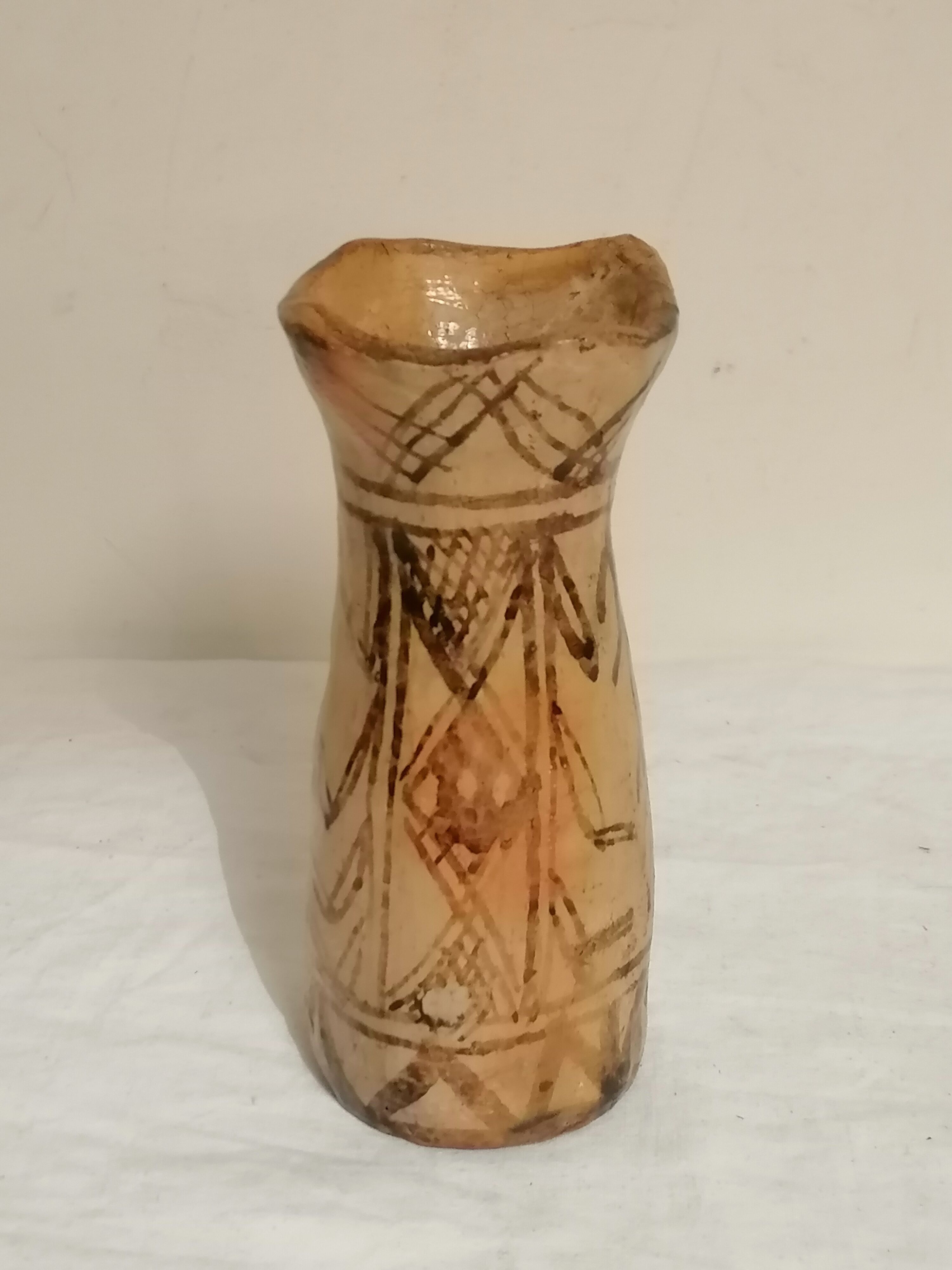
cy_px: 635
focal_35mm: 56
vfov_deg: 34.3
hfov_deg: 26.1
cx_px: 476
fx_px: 2053
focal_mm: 5.4
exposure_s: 1/33.3
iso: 320
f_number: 1.8
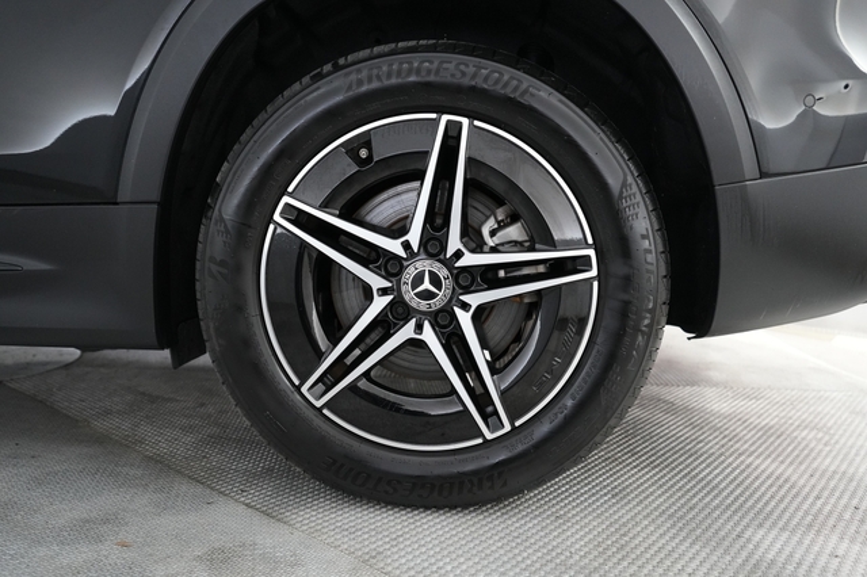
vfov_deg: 46.4
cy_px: 288
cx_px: 434
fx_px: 674
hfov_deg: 65.5
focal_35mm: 28
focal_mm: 28
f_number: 2.8
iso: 5000
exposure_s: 1/160
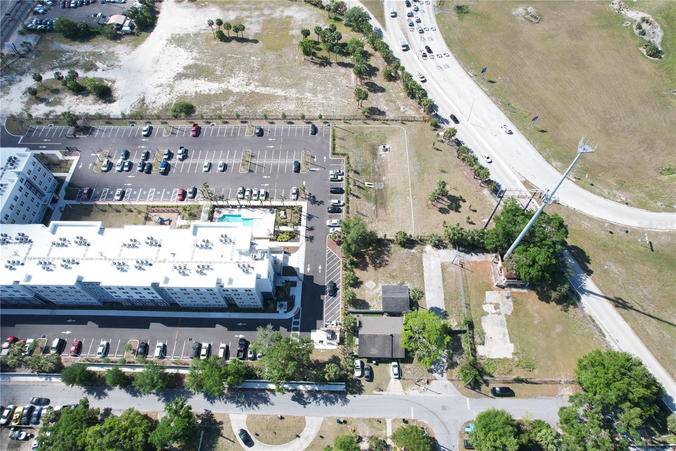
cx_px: 338
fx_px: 413
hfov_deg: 78.6
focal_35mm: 22
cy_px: 226
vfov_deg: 57.2
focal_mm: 8.38
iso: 200
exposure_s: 1/1250
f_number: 2.8
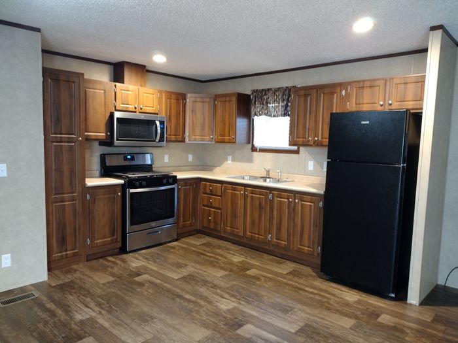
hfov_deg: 65.3
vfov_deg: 51.4
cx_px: 229
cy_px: 172
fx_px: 357
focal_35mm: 27
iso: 778
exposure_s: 1/30
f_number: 1.7
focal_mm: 4.71
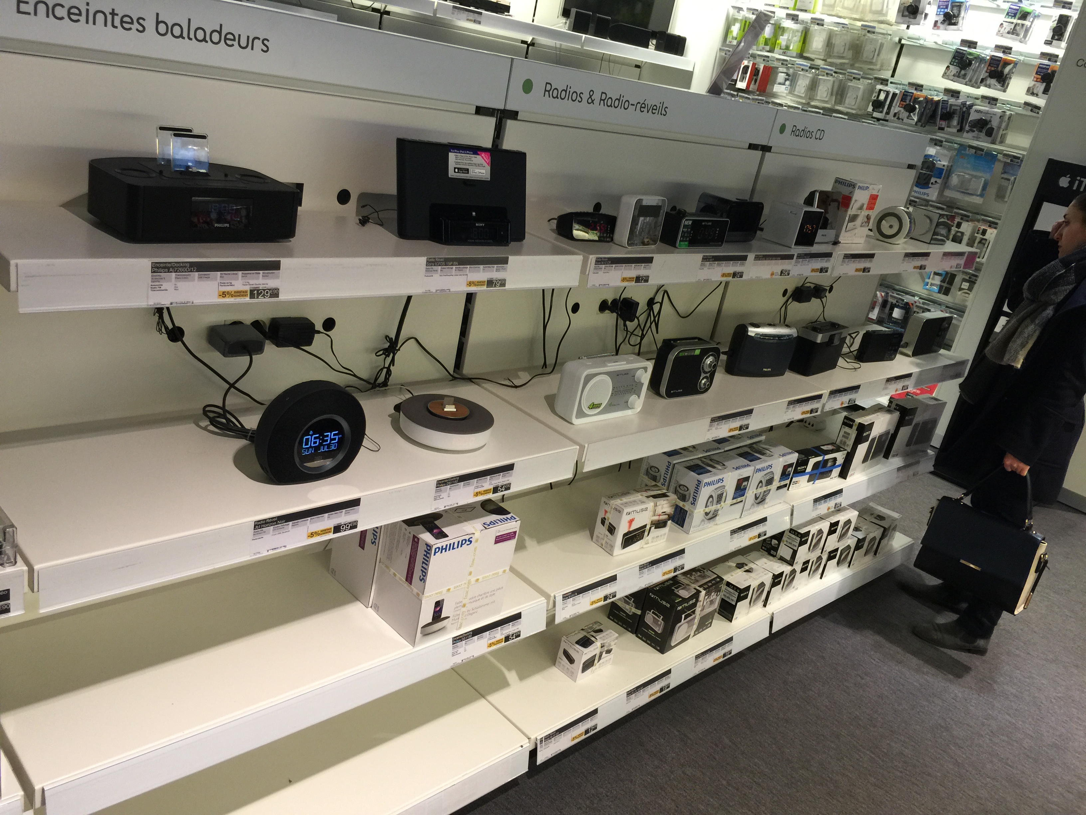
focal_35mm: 29
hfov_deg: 61.7
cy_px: 408
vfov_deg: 48.2
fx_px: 910
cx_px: 543
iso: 50
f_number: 2.2
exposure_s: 1/30
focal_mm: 4.15
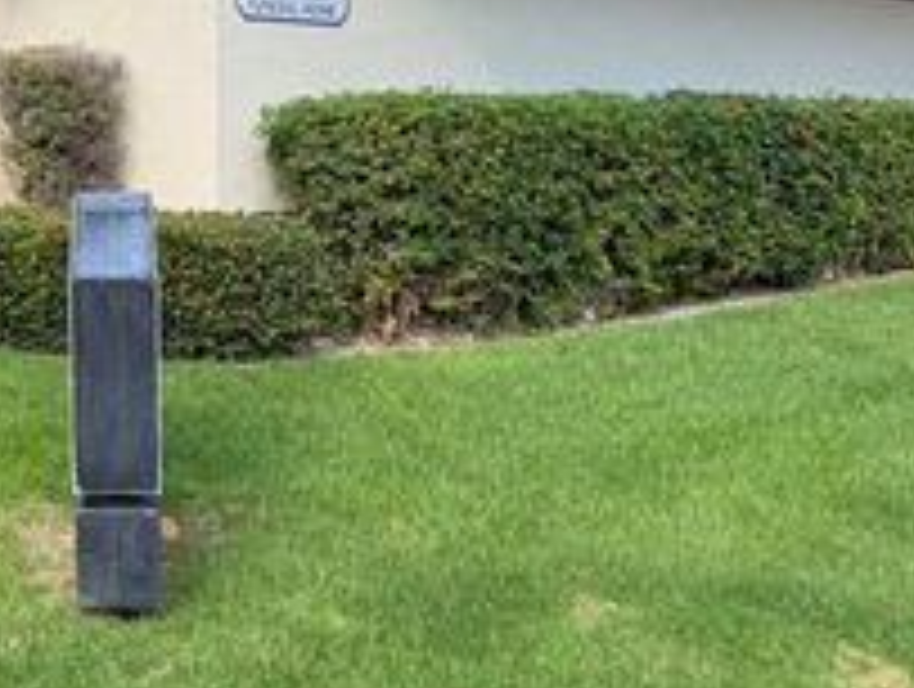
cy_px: 223
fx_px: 1561
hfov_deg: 30.3
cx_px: -5
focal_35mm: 59
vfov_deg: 24.8
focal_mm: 6.76
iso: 100
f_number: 1.78
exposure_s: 1/1192
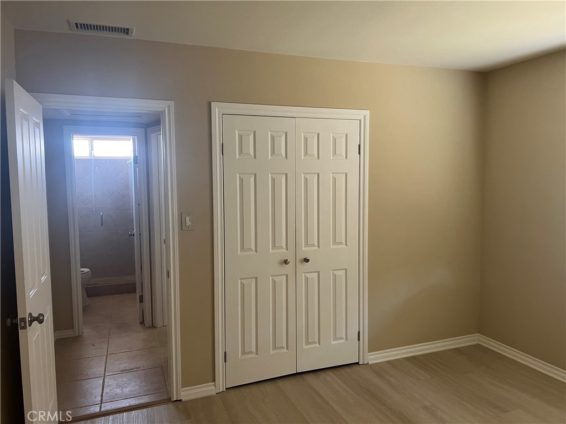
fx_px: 425
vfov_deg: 53.1
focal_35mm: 26
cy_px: 212
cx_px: 283
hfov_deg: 67.3
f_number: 1.5
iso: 200
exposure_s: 1/60
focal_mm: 5.7
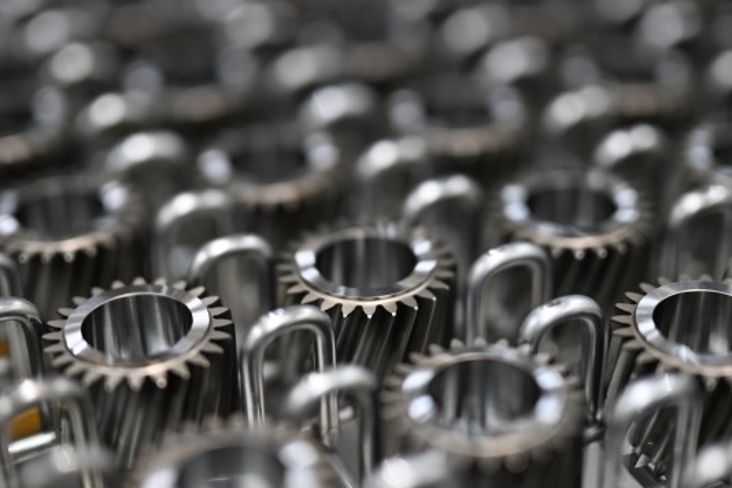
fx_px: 1423
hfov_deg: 28.8
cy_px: 264
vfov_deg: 19.5
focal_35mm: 70
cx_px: 348
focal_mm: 50
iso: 500
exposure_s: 1/250
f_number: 1.2
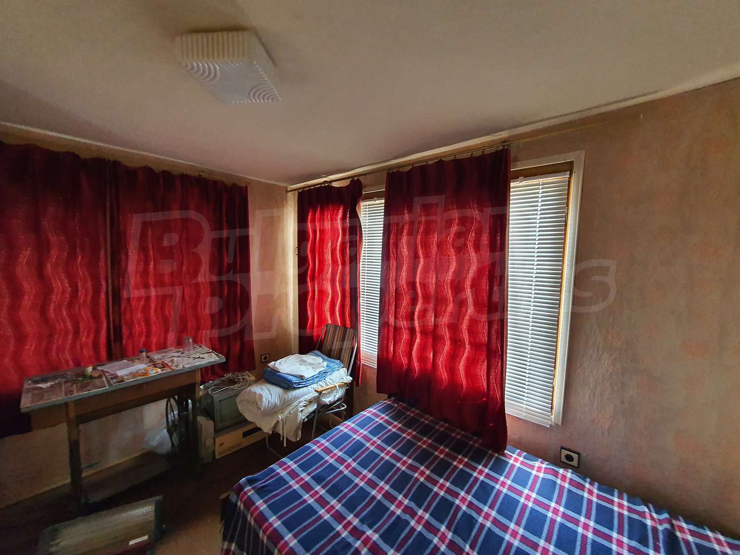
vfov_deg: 89.9
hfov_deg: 106.2
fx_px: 278
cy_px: 278
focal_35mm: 13
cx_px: 370
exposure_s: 1/33
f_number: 2.2
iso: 400
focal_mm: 1.8
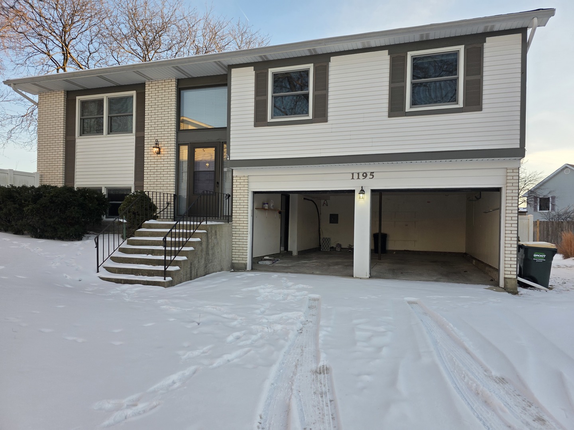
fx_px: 381
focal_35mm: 23
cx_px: 287
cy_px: 215
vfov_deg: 58.9
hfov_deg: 73.9
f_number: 1.7
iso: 40
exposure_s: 1/359
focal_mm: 6.3
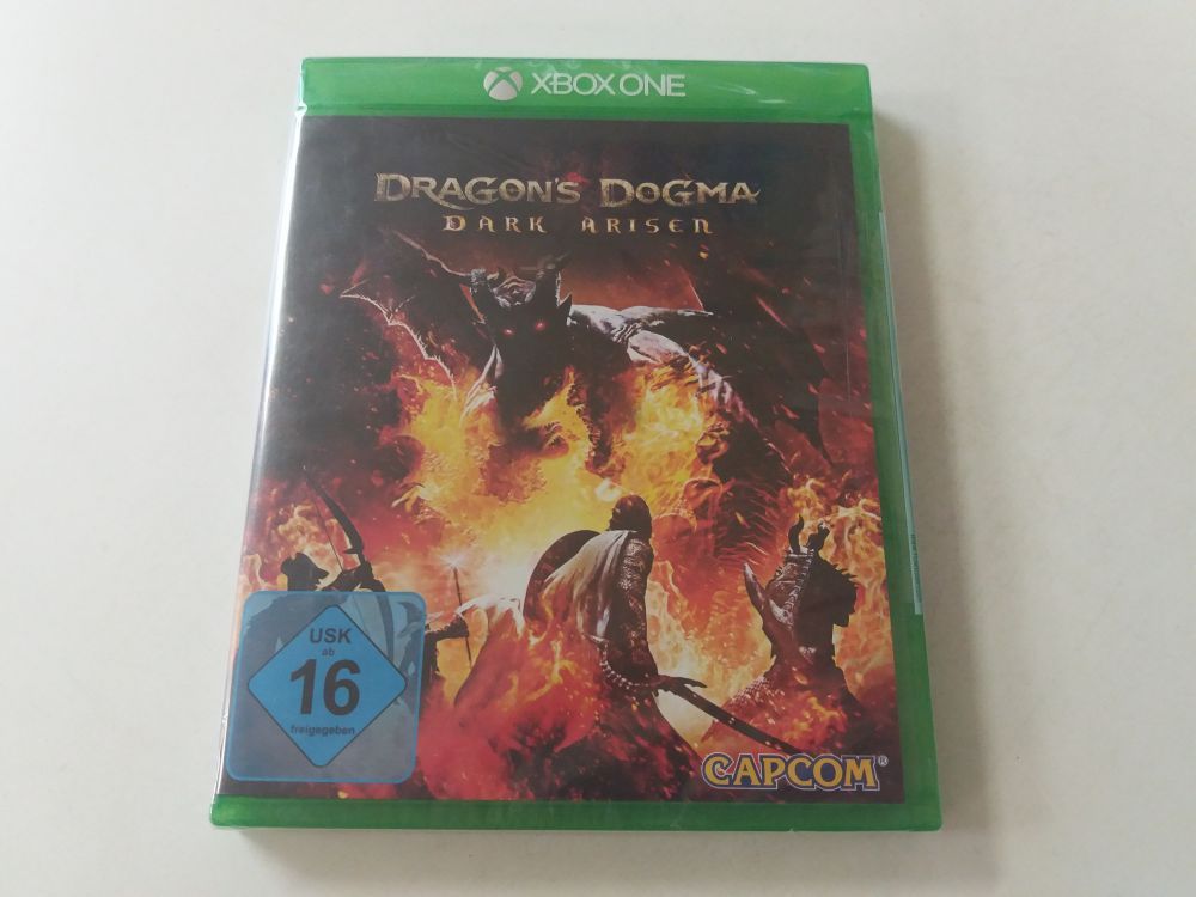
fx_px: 967
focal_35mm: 28
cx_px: 598
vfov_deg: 49.7
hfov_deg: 63.4
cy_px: 448
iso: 250
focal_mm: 3.7
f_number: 1.9
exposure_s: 1/17
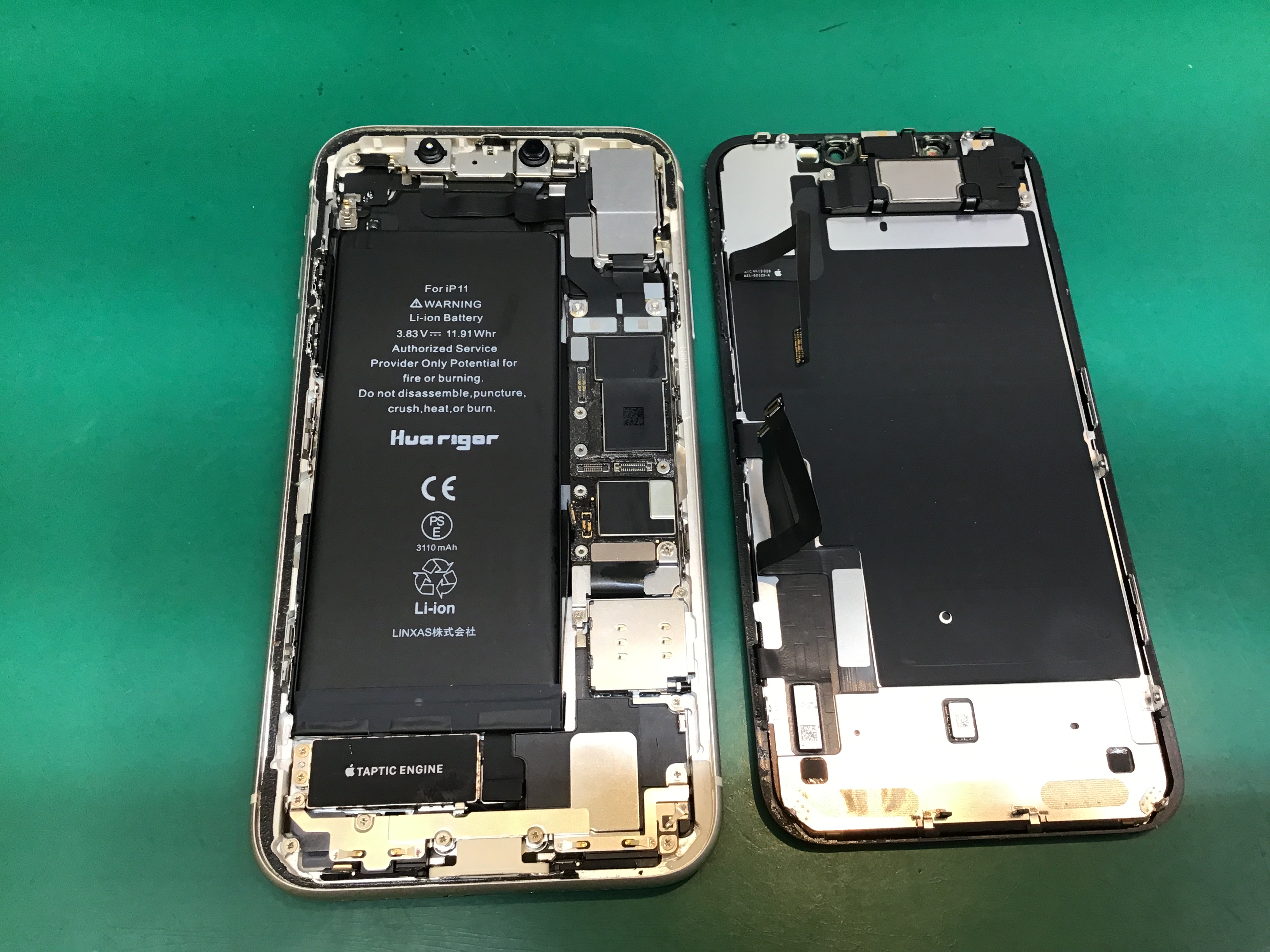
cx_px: 635
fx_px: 1137
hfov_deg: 58.4
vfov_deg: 45.4
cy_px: 476
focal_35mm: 31
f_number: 2.4
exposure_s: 1/30
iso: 64
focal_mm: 3.3
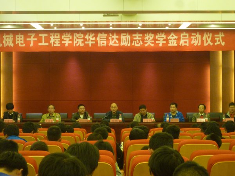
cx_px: 118
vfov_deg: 14.9
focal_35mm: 99
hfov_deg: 19.8
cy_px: 88
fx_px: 672
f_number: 5.7
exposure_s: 1/8
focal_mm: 17.5
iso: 400
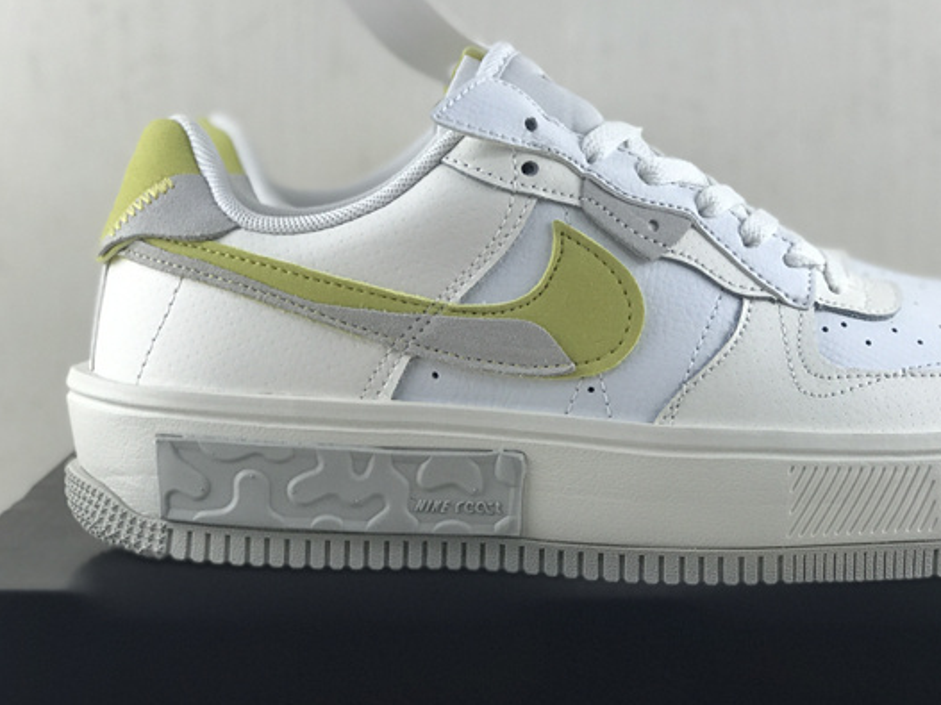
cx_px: 625
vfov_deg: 18.4
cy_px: 245
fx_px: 2174
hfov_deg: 24.3
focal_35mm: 80
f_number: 2.8
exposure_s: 1/99
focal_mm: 6.6
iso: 80
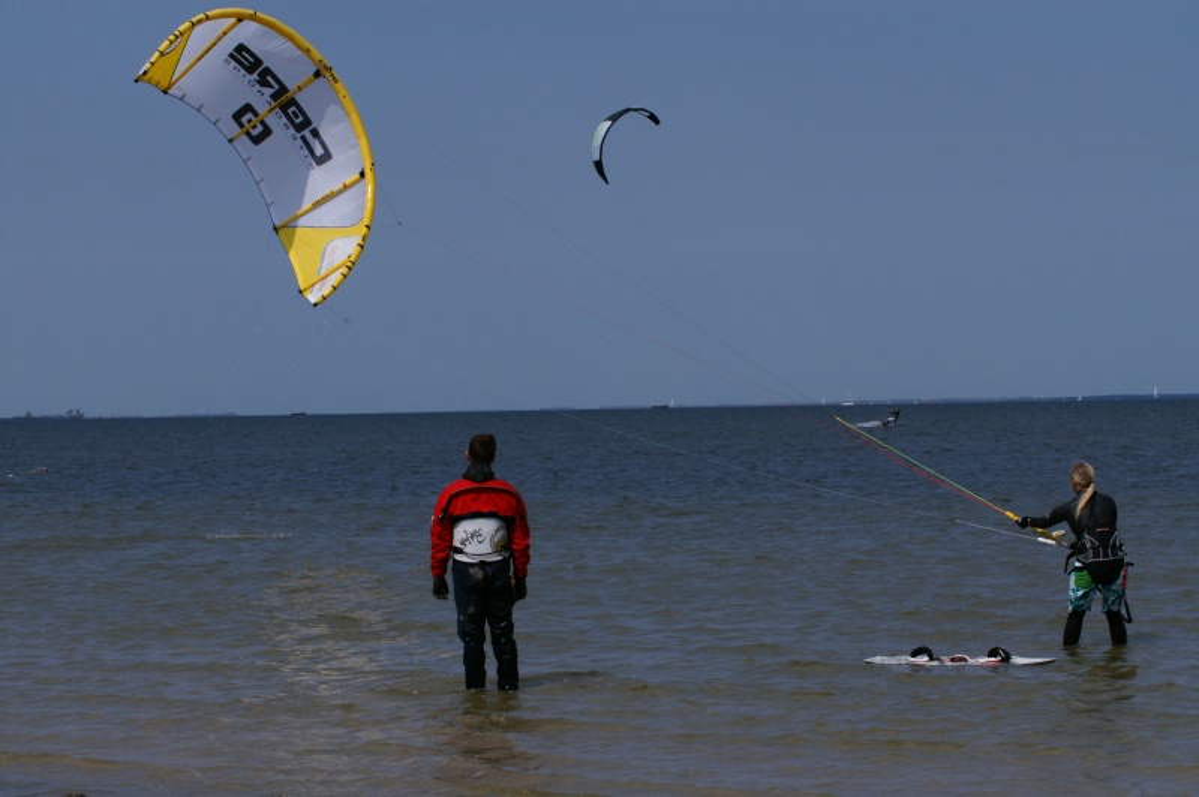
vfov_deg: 13.0
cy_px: 398
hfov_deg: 19.5
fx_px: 3494
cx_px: 600
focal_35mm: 105
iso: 400
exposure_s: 1/1000
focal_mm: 70
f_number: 13
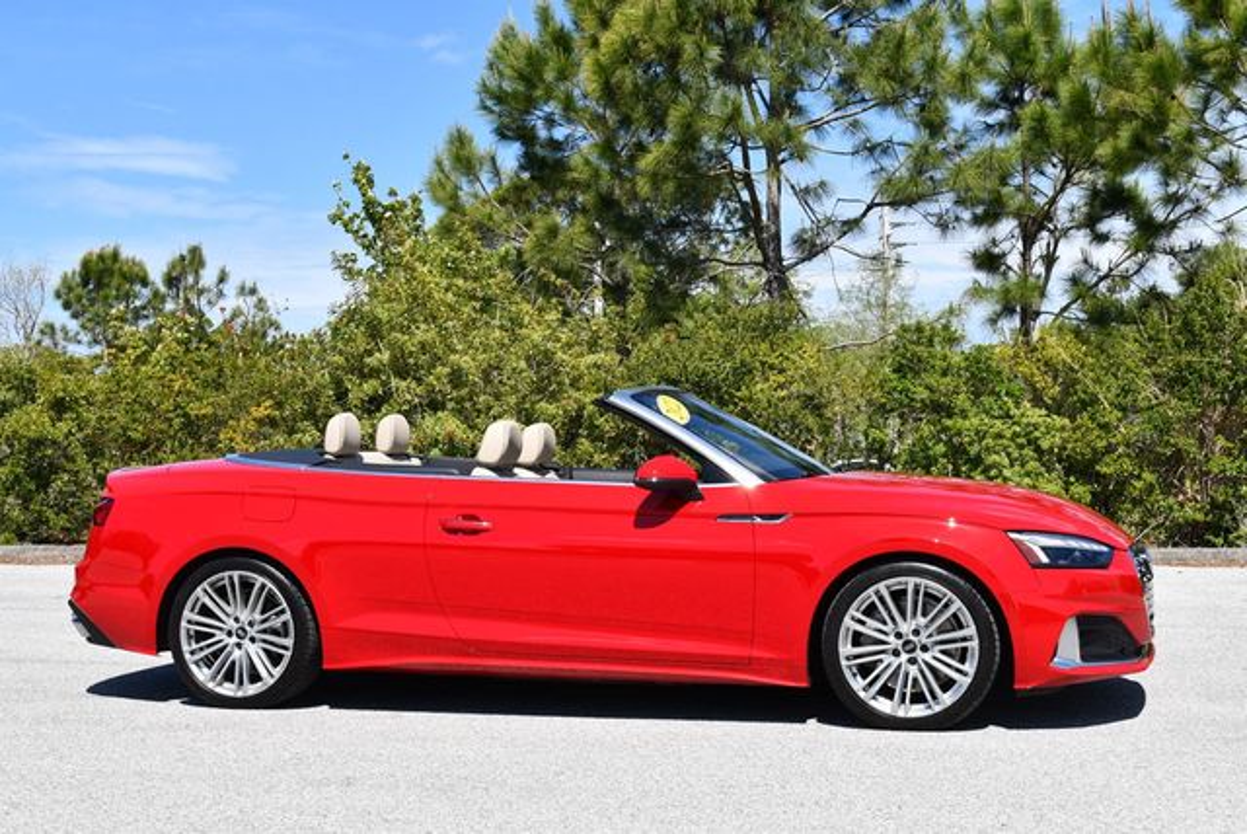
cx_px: 624
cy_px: 417
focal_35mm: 52
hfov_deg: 38.2
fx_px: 1803
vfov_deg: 26.0
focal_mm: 26
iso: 110
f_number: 8
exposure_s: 1/250
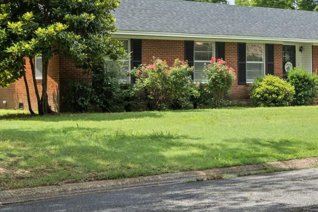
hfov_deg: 26.6
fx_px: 662
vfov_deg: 18.2
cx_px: 248
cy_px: 81
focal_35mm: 75
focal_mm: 24
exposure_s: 1/100
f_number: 8
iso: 640
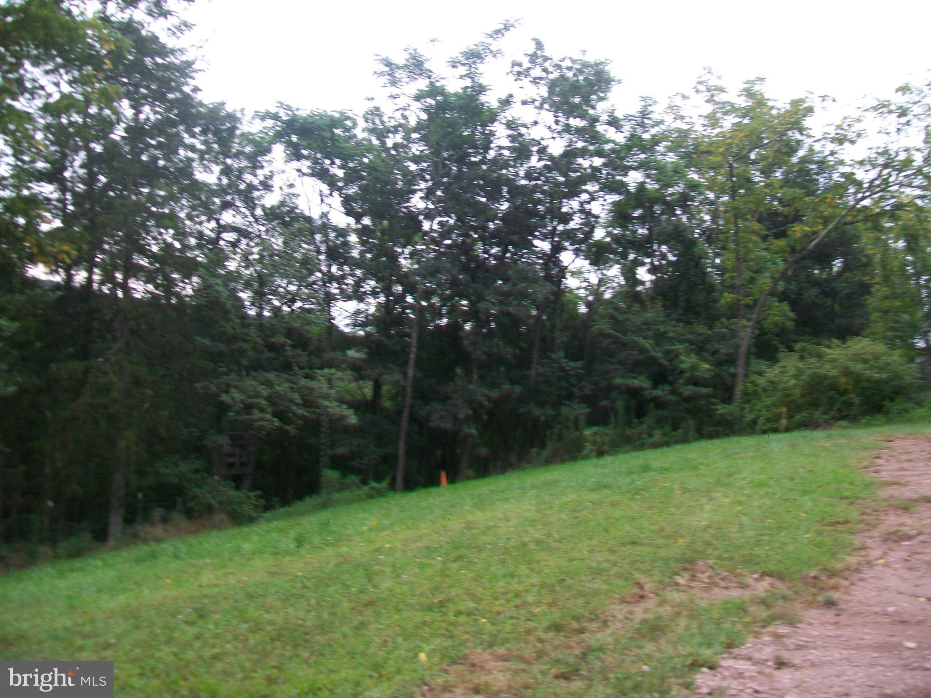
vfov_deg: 41.8
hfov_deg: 54.0
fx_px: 914
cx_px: 466
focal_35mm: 34
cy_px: 349
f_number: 2.7
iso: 64
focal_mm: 6.1
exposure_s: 1/60
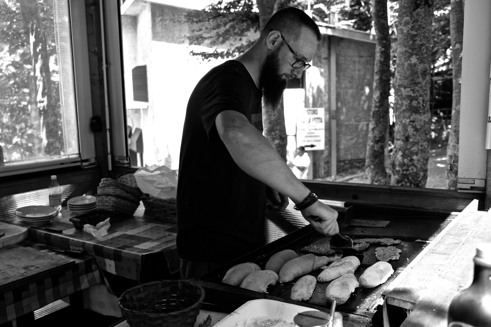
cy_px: 164
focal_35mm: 35
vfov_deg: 37.9
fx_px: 477
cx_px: 246
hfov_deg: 54.4
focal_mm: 23.3
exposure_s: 1/100
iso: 200
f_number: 3.2
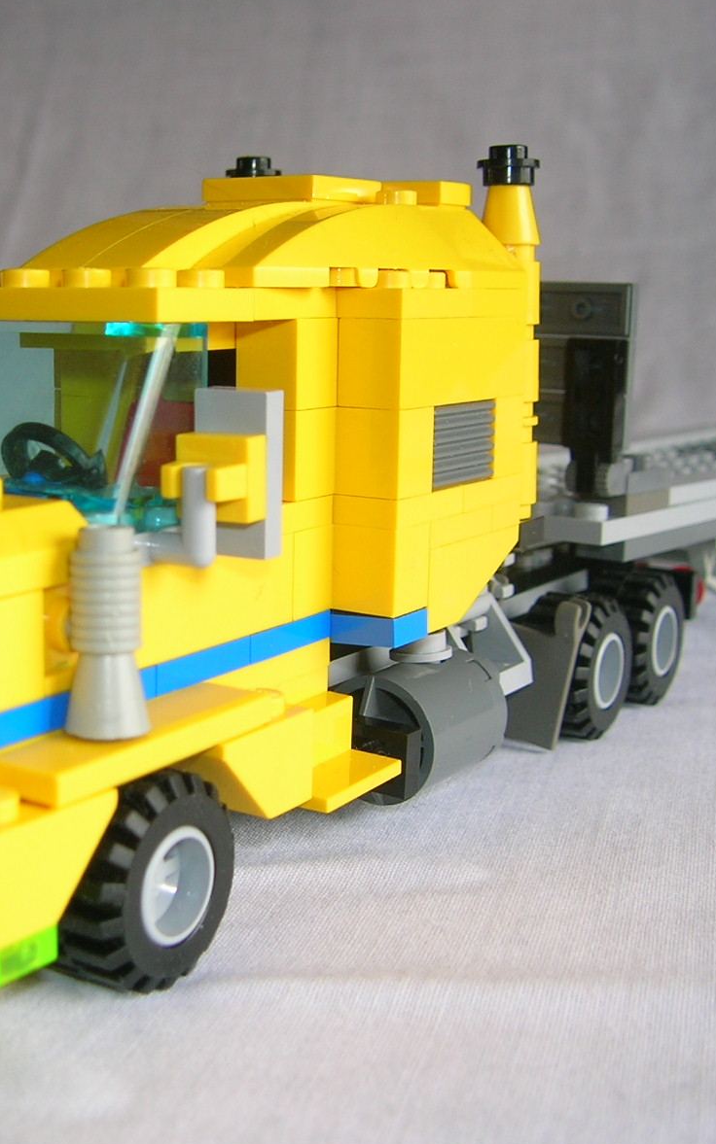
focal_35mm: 49
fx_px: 1529
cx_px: 139
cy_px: 574
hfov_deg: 25.9
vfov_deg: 41.0
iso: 50
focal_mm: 5.7
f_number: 2.9
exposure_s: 1/31.2
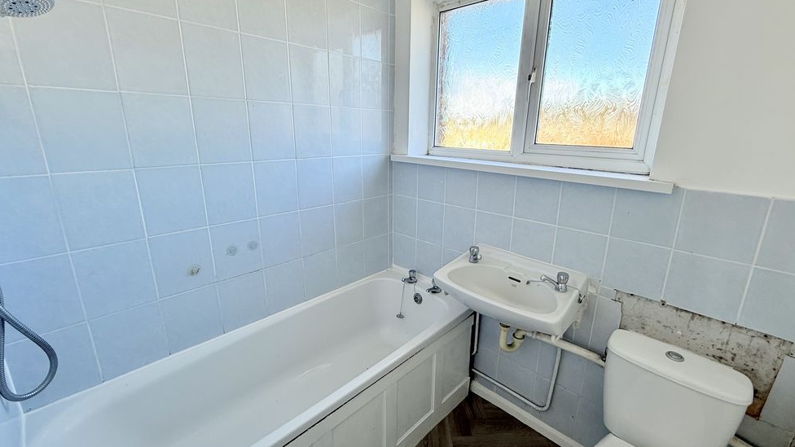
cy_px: 217
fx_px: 337
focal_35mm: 16
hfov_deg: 99.3
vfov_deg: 67.1
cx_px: 413
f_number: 2.2
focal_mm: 2.22
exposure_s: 1/99
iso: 80
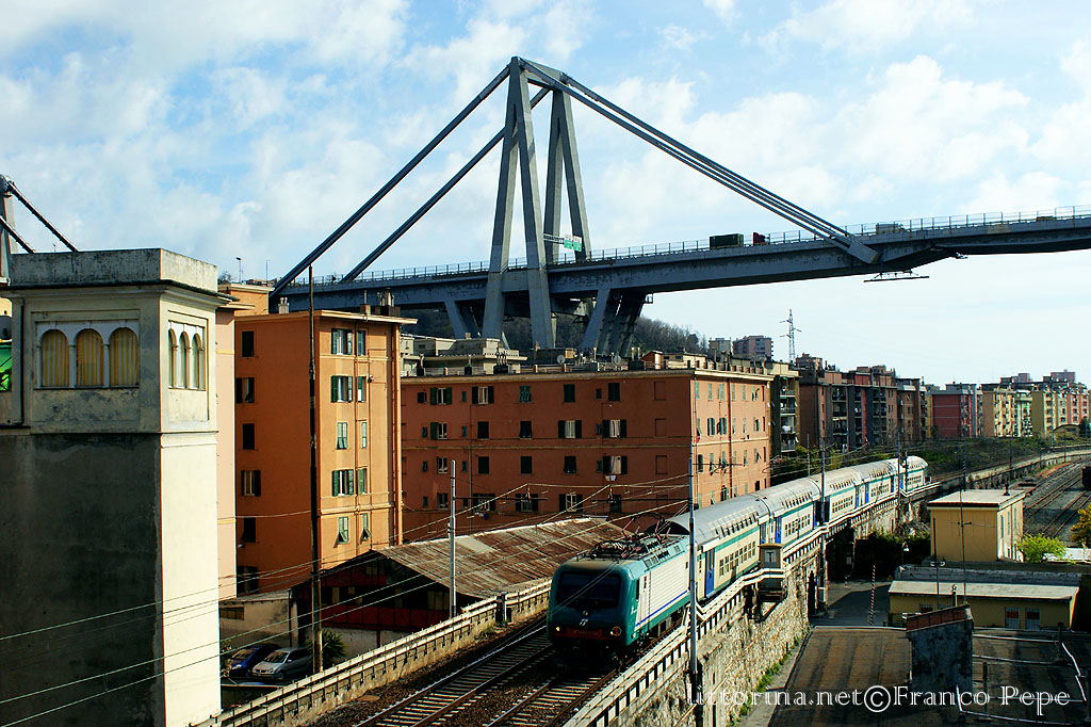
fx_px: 1272
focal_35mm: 42
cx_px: 546
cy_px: 364
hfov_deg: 46.4
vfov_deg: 31.9
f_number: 9
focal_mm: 28
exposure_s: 1/400
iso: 200
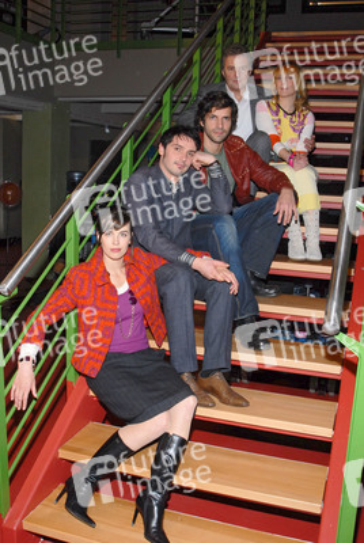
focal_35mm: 42
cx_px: 182
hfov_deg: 32.0
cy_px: 272
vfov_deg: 46.3
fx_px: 635
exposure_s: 1/60
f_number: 14
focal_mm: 28
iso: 400
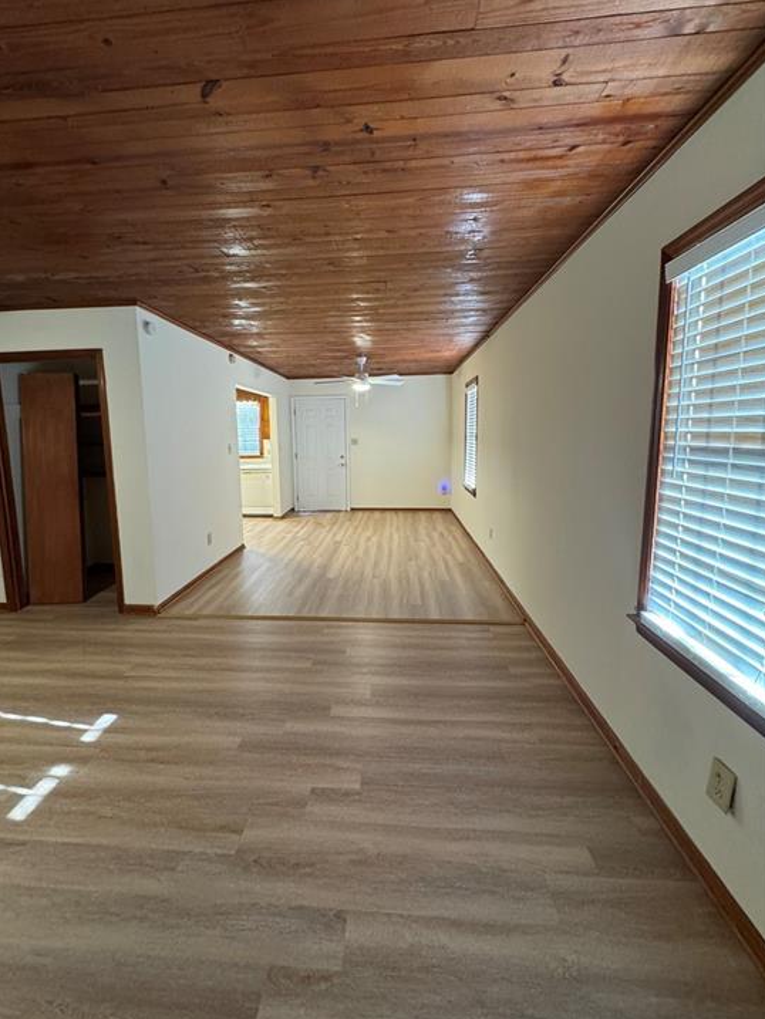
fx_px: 442
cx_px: 363
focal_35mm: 15
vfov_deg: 98.1
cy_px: 489
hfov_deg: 81.7
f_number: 2.2
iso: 320
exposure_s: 1/60
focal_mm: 2.22
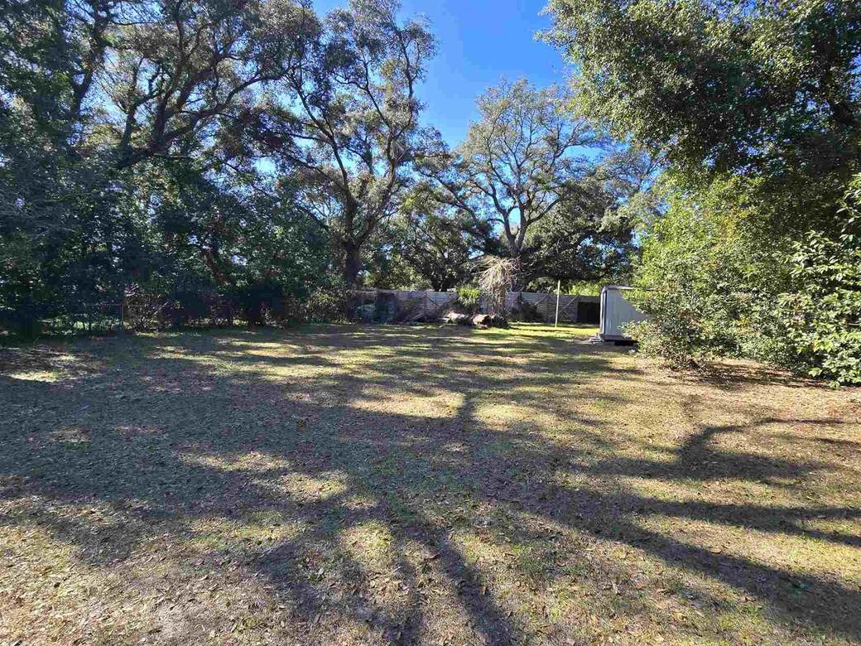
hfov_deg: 94.3
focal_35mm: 16
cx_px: 463
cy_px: 318
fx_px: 398
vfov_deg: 78.1
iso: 50
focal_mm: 2.2
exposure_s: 1/606
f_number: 2.2
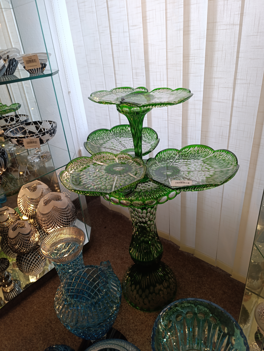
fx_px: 233
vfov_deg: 73.8
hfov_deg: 59.0
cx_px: 132
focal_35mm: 23
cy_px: 176
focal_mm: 6.14
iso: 640
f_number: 1.6
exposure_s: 1/100
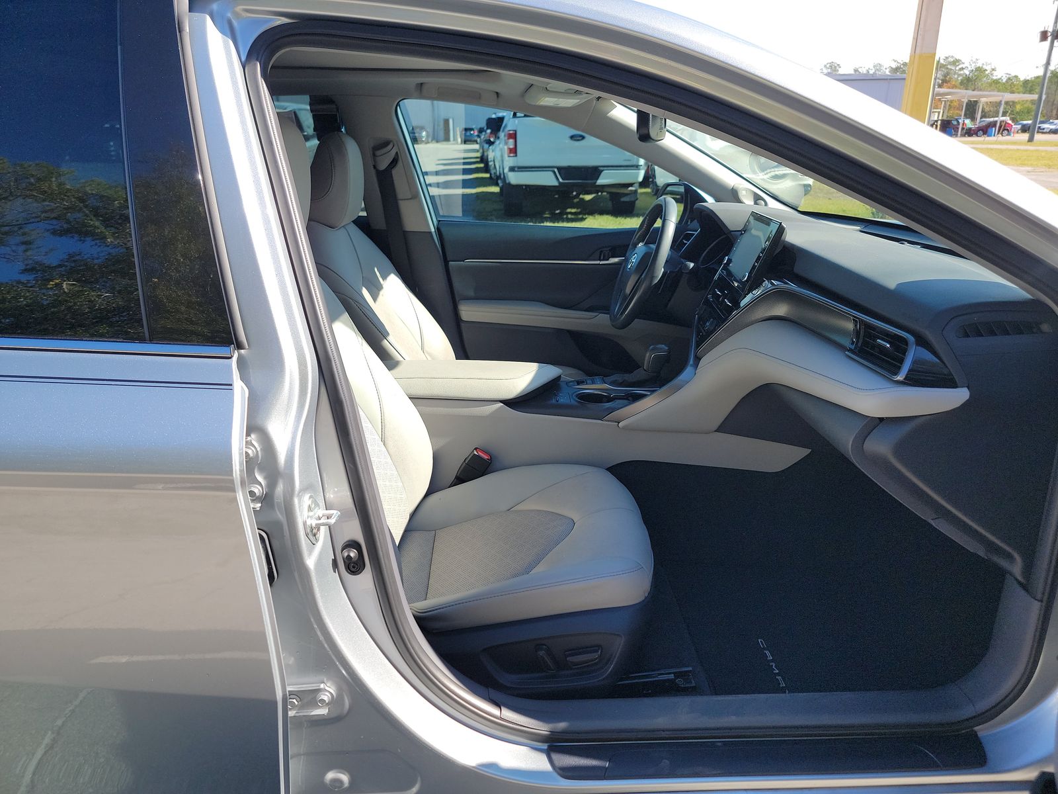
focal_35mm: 24
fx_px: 734
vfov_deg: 56.8
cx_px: 529
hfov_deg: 71.6
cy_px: 397
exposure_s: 1/247
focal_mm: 6.7
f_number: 1.8
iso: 50
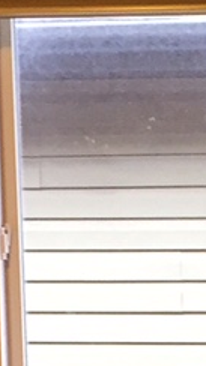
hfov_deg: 7.1
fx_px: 1614
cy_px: 537
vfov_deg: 12.4
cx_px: 344
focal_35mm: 166
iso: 80
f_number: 2.2
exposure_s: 1/30
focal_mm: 4.15
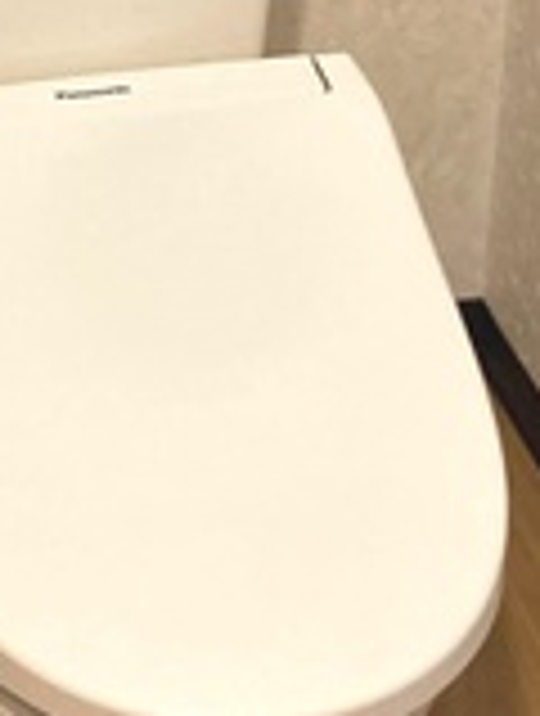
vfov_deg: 15.2
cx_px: 182
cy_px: -230
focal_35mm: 123
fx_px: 2548
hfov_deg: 12.1
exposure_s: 1/50
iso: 160
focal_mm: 3.99
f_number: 1.8
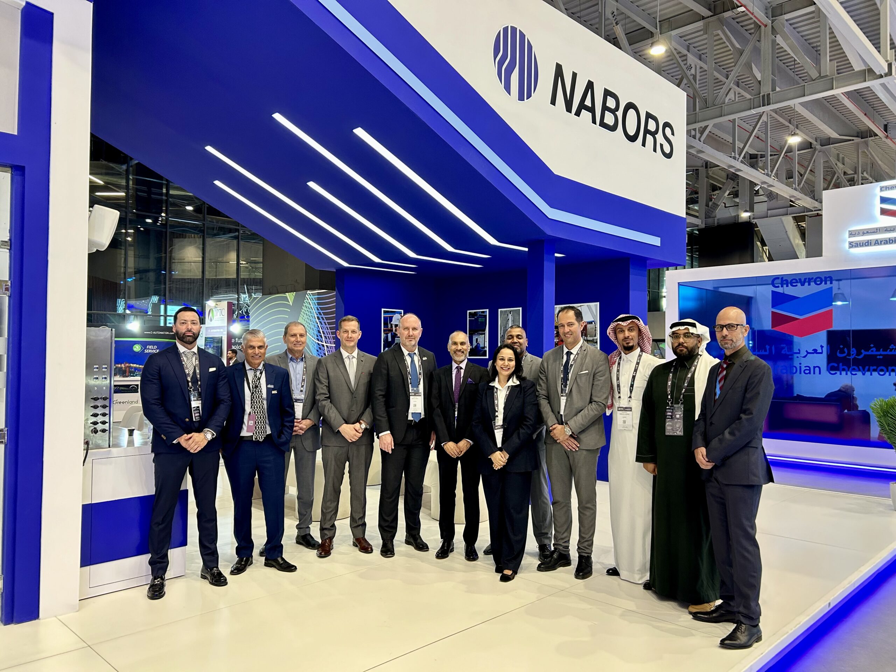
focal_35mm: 26
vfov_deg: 53.1
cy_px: 336
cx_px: 448
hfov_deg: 67.3
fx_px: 673
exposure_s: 1/60
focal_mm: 5.7
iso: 125
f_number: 1.5
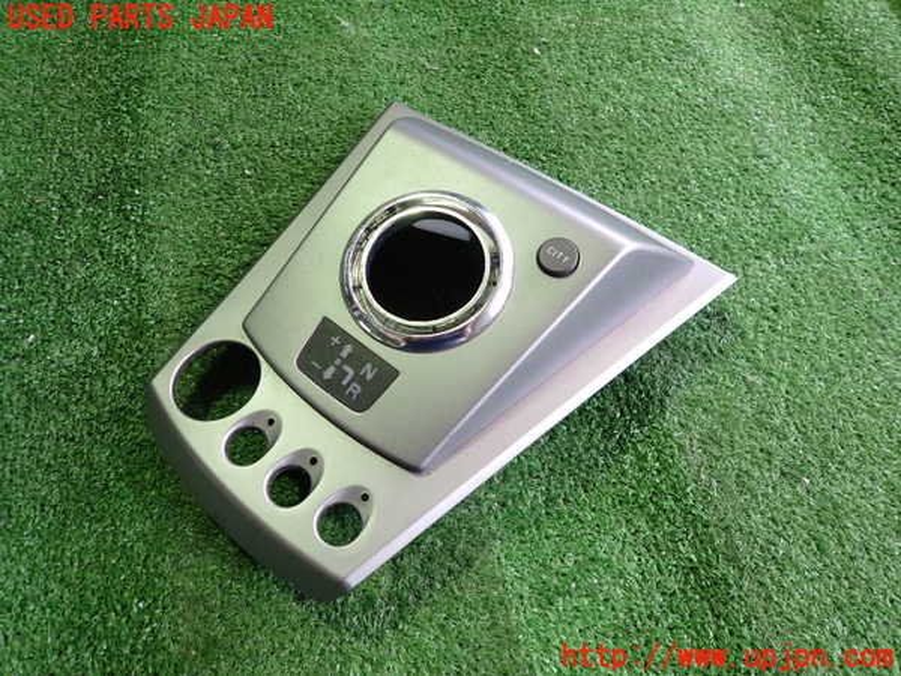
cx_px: 450
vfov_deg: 54.9
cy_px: 338
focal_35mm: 25
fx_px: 651
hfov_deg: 69.4
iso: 200
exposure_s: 1/30
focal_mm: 4.5
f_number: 2
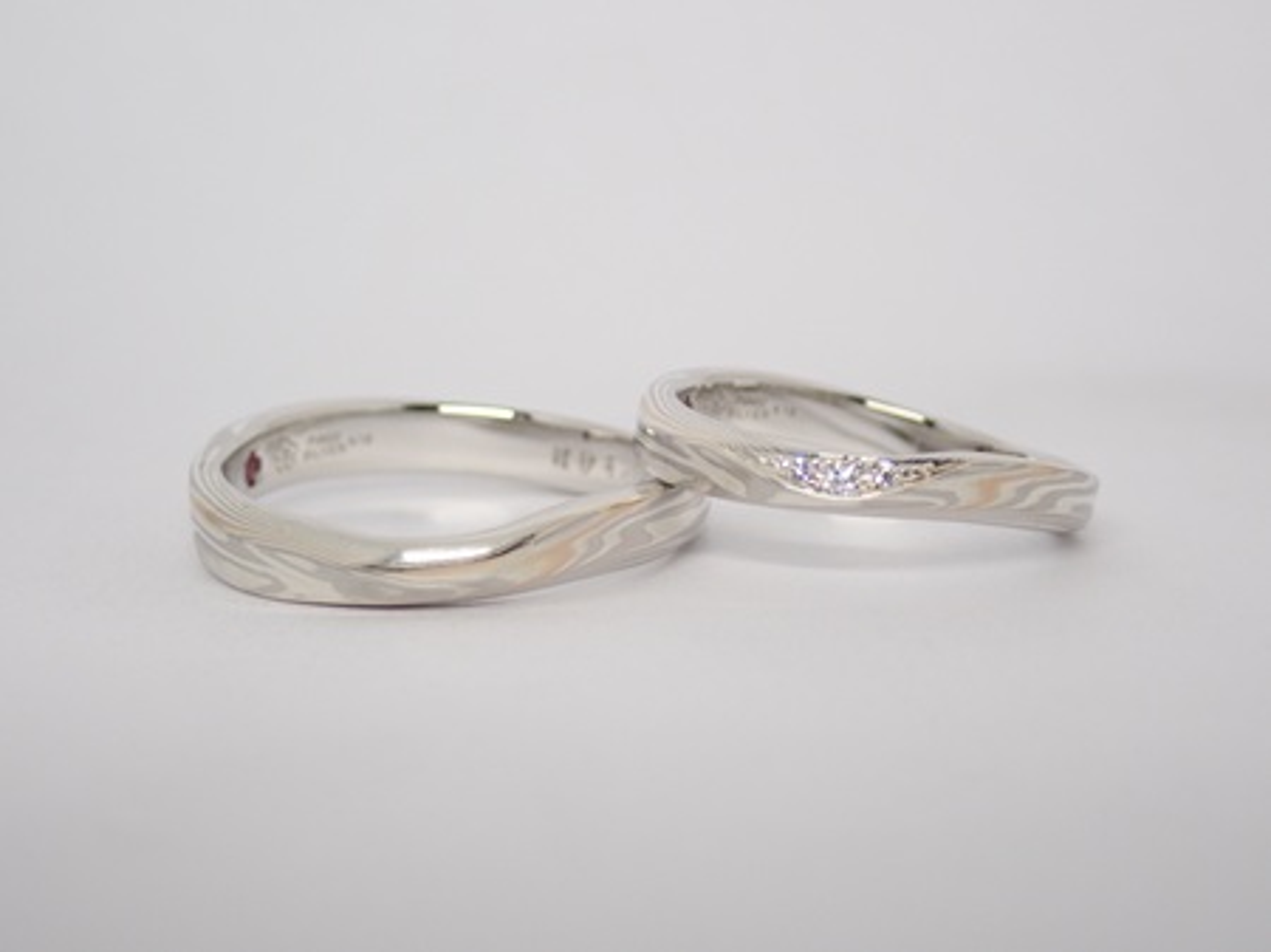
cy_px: 476
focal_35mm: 77
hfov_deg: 25.3
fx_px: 2826
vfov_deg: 19.1
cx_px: 636
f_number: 4.1
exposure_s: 1/160
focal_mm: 13.65
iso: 200
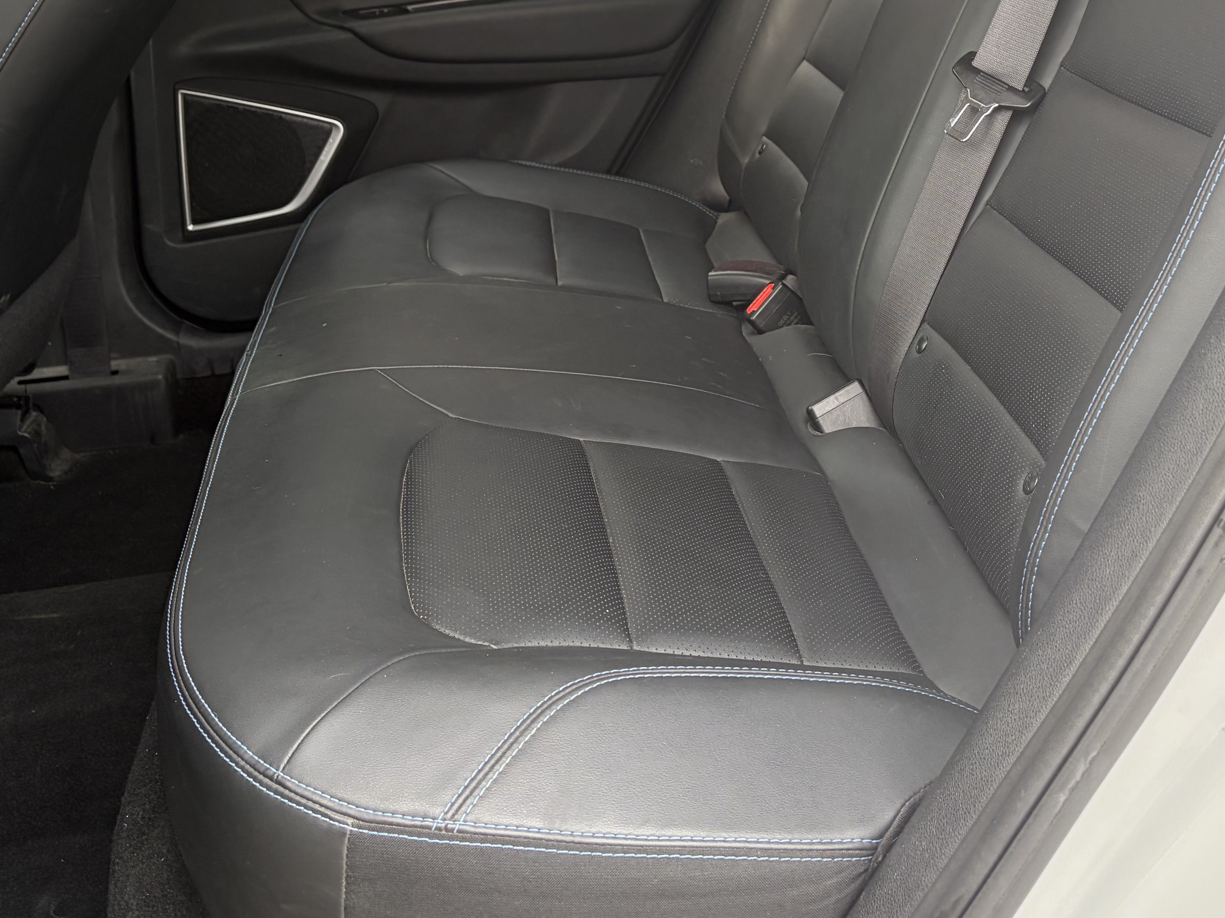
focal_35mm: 46
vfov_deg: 30.7
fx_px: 1628
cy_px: 173
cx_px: 718
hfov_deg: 41.1
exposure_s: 1/236
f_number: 1.6
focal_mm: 5.96
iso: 50
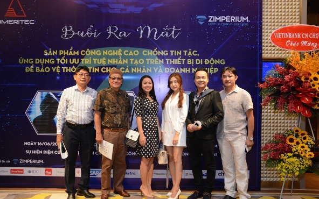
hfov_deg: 61.2
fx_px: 270
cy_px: 101
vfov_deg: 40.6
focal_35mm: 31
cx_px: 158
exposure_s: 1/80
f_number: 4.5
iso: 1000
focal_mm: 20
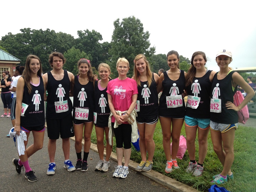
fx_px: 259
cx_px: 128
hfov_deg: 52.6
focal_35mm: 35
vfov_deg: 40.7
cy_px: 96
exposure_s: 1/171
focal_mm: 4.28
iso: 50
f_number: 2.4
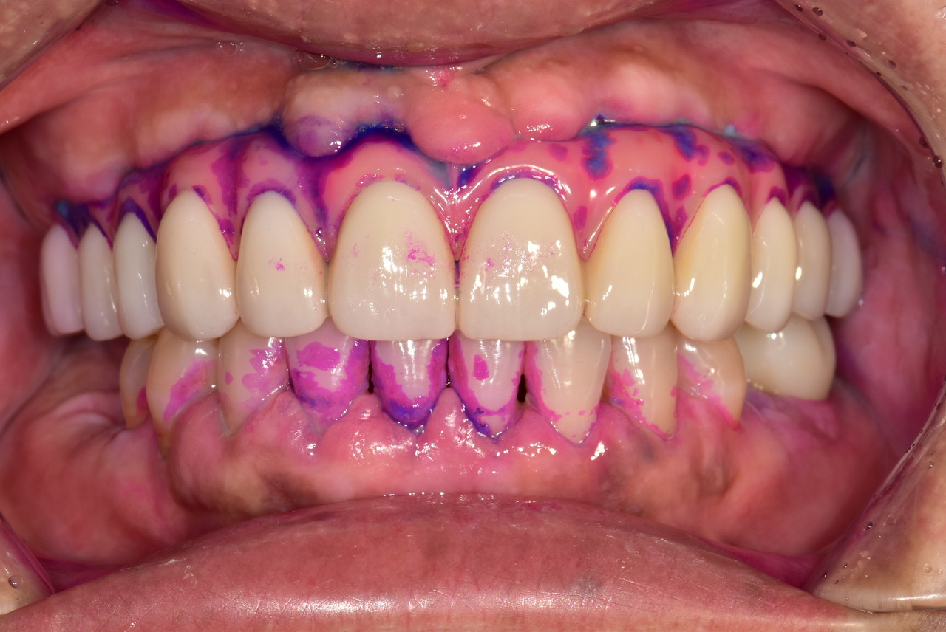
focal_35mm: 128
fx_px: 3353
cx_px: 473
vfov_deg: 10.8
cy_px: 316
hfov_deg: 16.1
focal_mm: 85
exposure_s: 1/60
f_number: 36
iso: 200
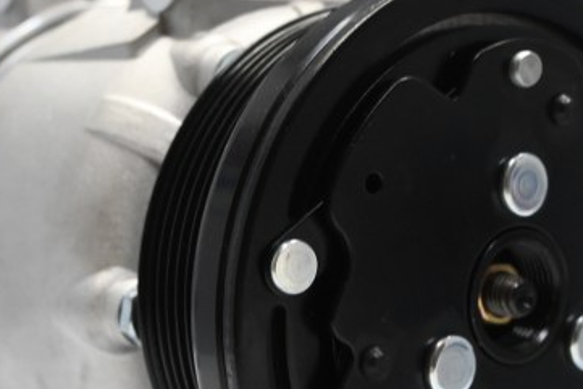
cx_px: 265
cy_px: 211
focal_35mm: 83
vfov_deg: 16.4
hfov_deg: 24.4
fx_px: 1346
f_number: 4.2
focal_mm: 25
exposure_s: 1/125
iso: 1600
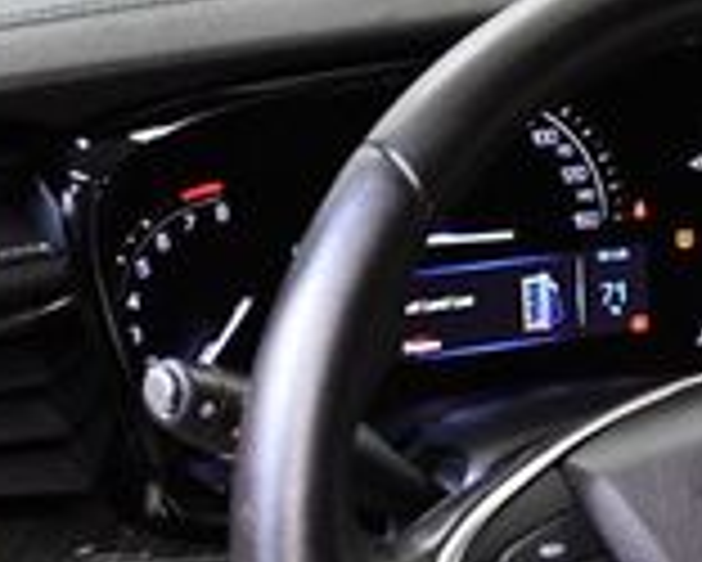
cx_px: 1017
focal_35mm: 139
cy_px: 522
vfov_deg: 11.0
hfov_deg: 13.2
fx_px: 2890
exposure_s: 1/125
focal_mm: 18
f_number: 3.5
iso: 3200
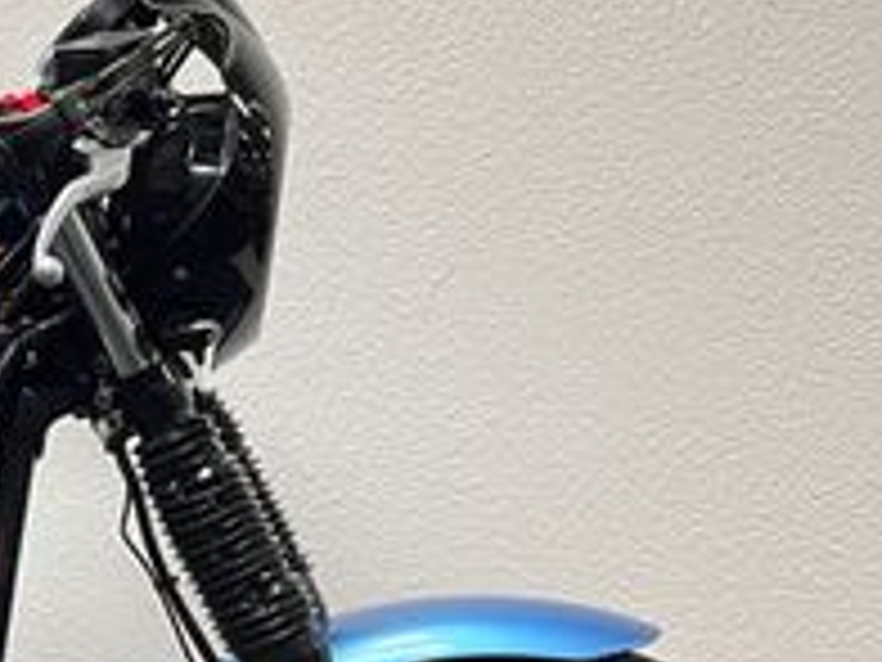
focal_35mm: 85
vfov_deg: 17.3
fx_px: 2166
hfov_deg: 20.1
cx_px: -410
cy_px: 432
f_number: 1.6
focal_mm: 5.1
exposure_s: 1/50
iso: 125
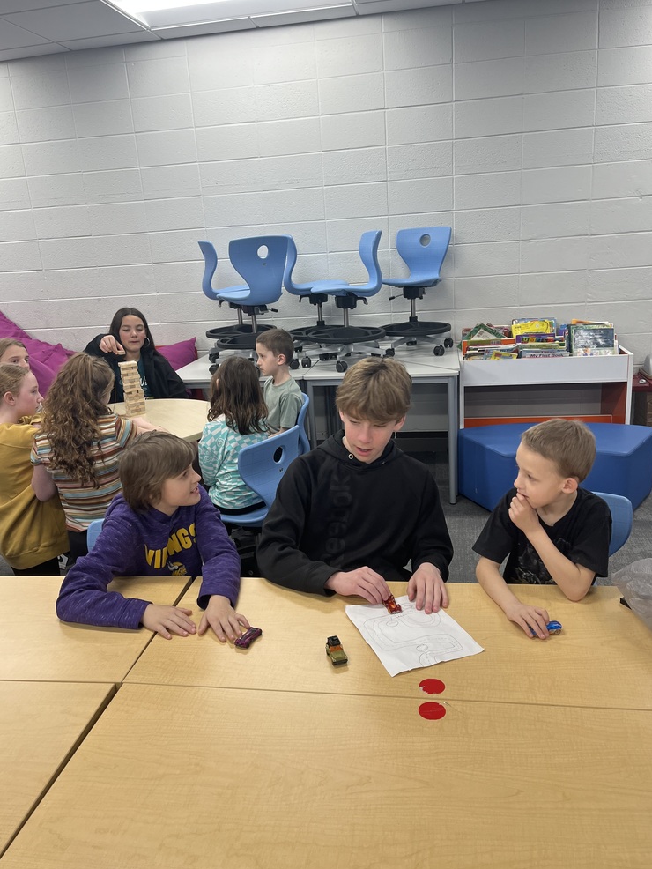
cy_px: 423
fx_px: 678
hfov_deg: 51.4
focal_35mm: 27
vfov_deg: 65.3
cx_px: 324
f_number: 1.6
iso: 100
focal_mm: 5.1
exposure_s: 1/120
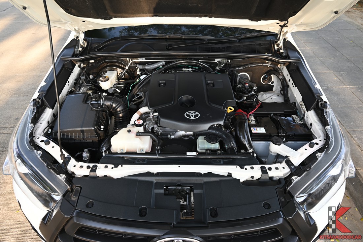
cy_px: 121
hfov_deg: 73.7
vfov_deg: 53.2
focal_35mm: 24
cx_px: 182
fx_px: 242
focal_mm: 24
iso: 400
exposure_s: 1/50
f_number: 8
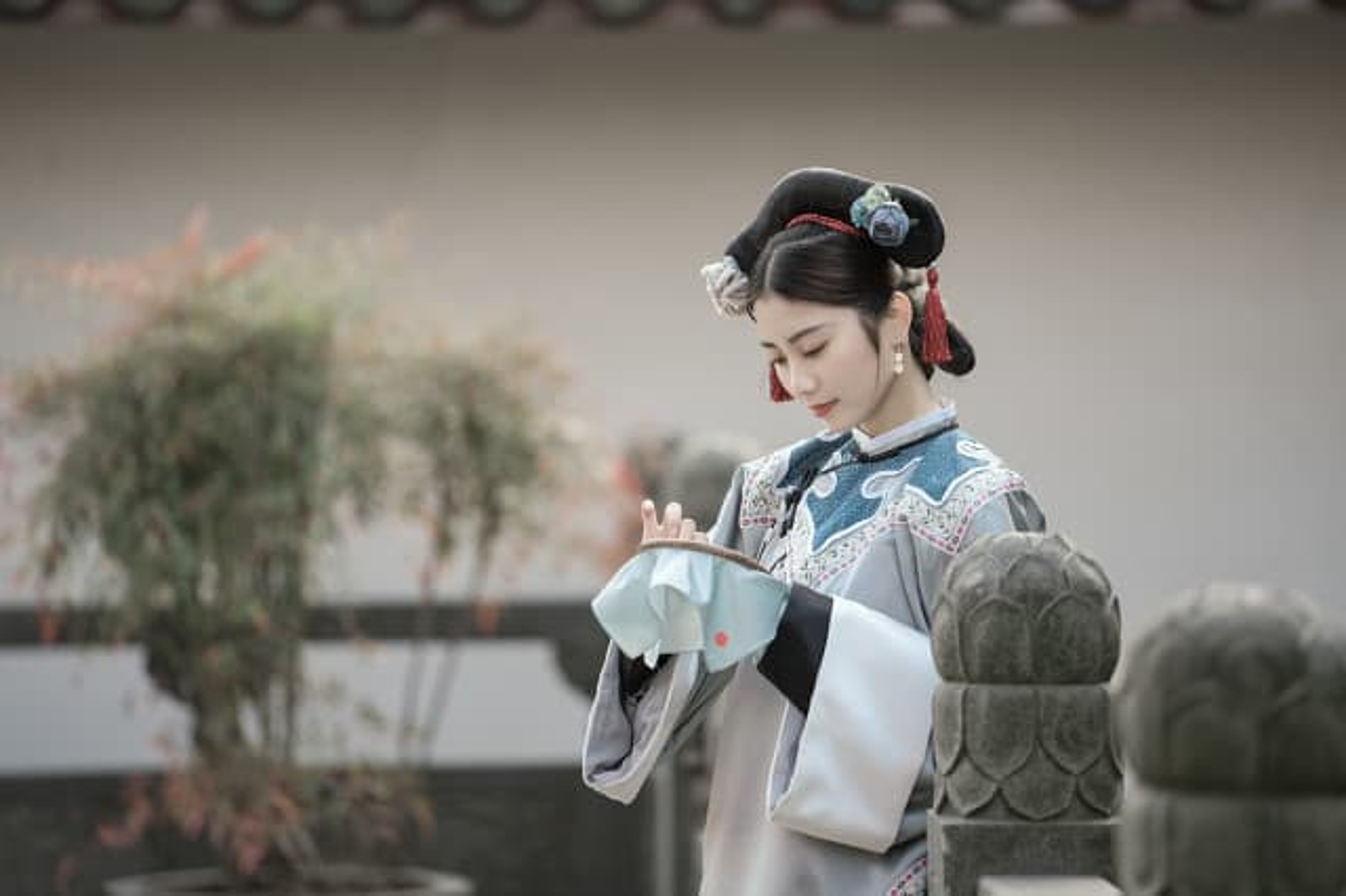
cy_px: 448
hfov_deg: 10.6
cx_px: 673
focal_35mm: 194
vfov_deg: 7.1
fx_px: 7249
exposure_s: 1/200
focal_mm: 194
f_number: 2.8
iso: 100
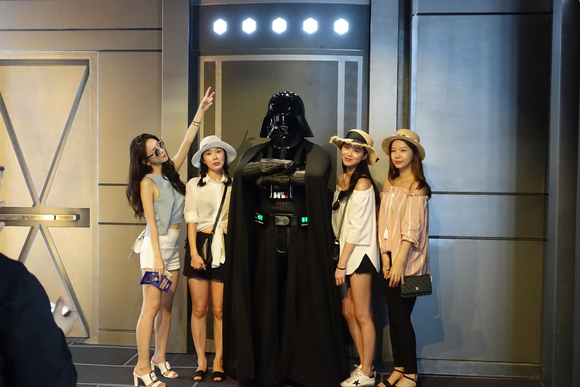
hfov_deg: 40.3
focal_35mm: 49
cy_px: 194
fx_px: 789
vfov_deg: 27.5
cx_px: 290
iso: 2500
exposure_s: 1/80
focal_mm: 18.1
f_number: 2.8
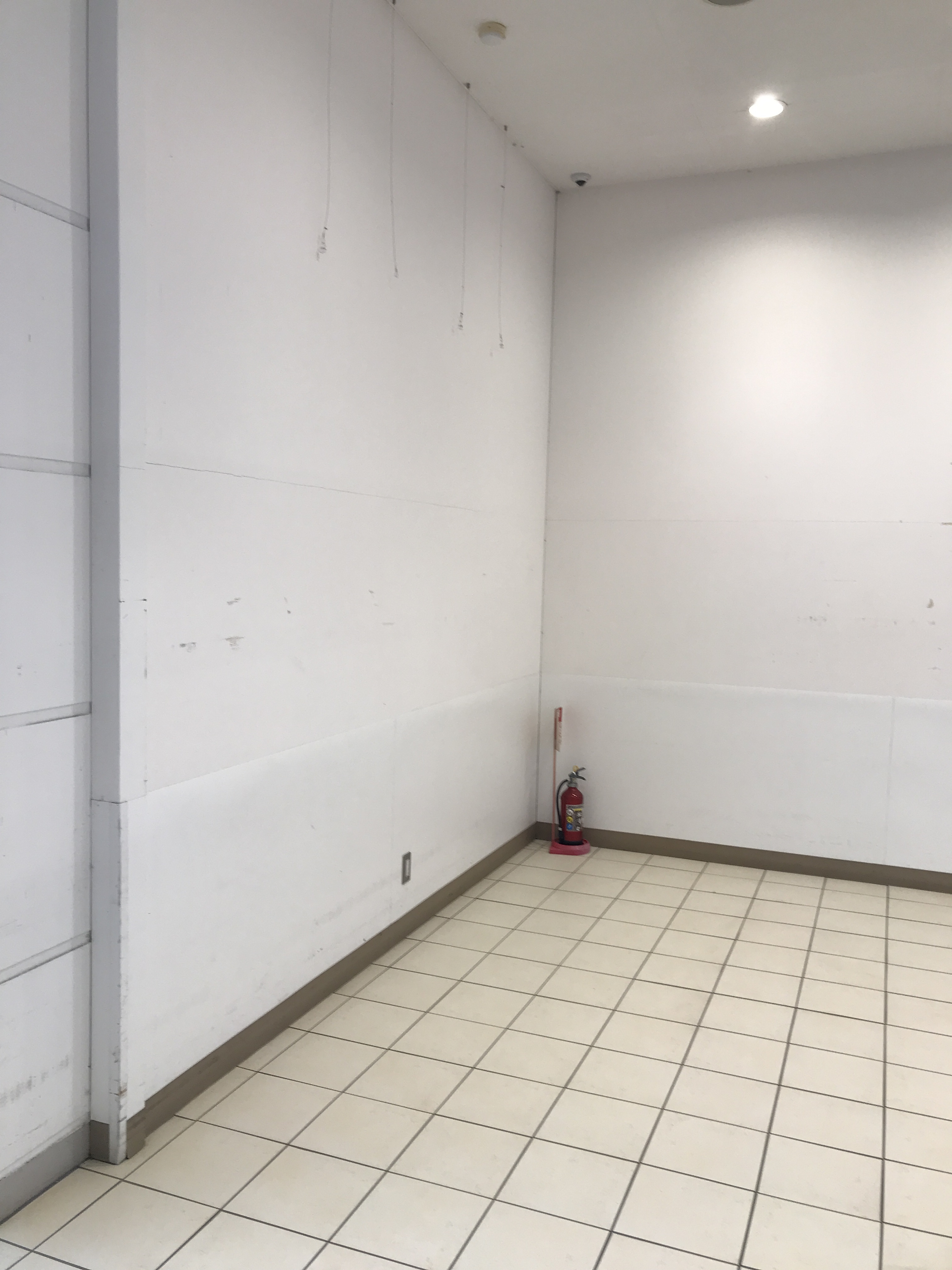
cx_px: 476
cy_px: 635
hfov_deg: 49.7
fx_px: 1027
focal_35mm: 28
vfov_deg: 63.4
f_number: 1.8
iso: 20
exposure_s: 1/60
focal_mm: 3.99
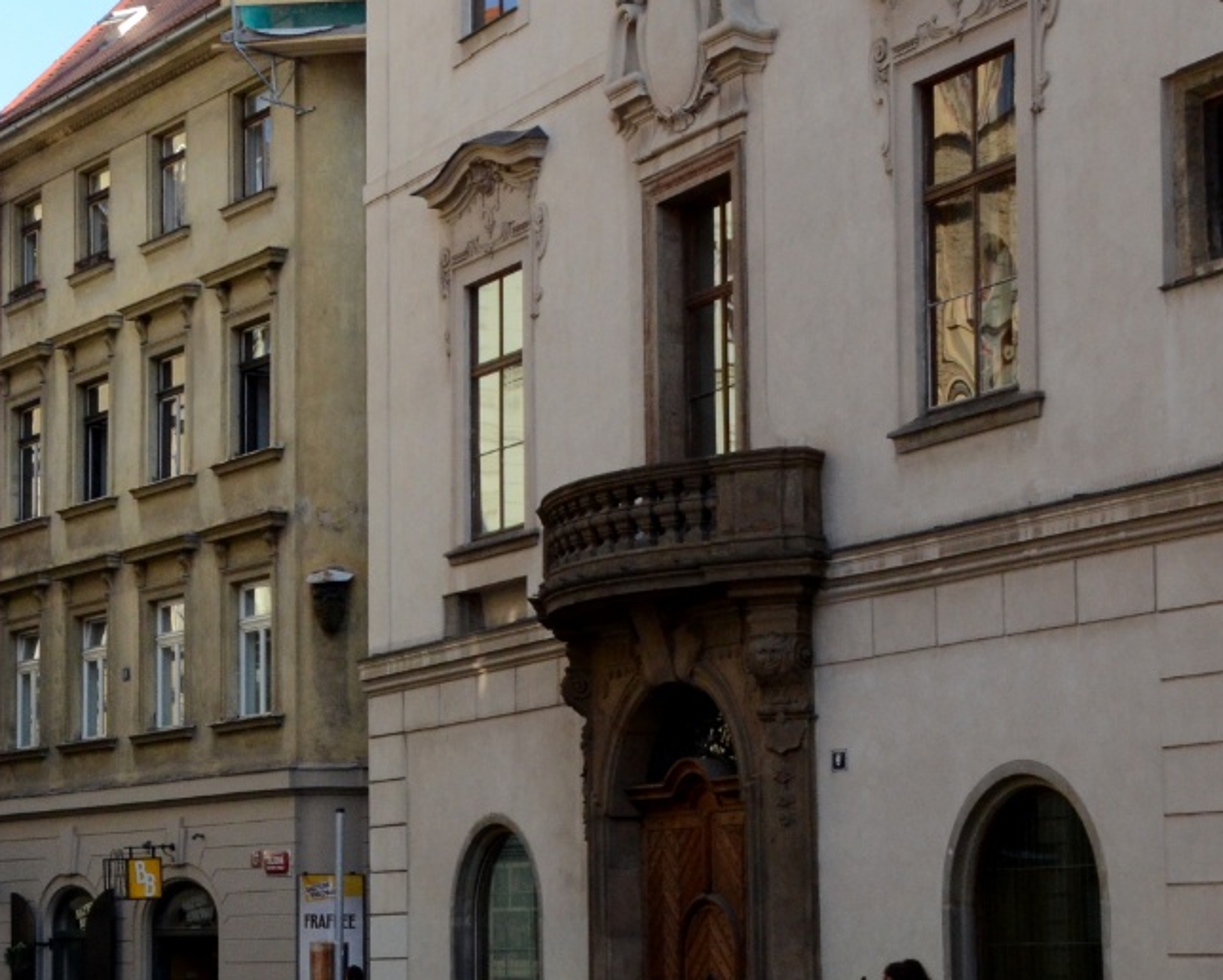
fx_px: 3410
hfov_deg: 19.5
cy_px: 578
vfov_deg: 16.3
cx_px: -97
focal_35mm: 94
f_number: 11
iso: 1250
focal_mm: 27
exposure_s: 1/500
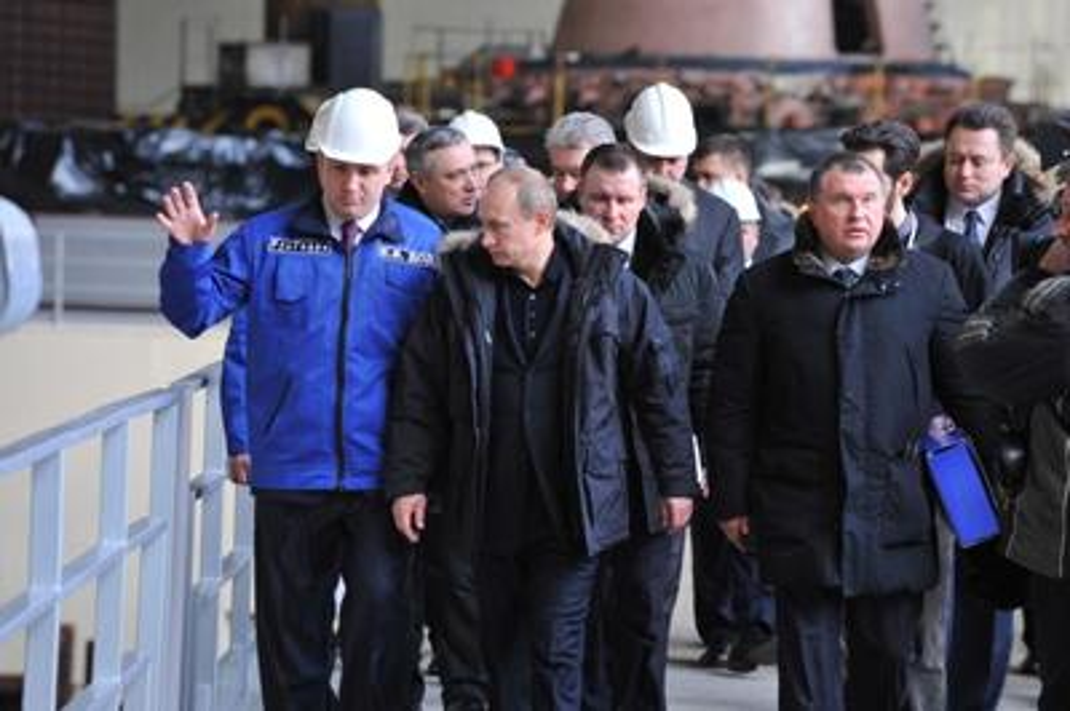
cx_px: 535
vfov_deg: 6.9
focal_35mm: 200
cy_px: 356
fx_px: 5939
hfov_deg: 10.3
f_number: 5.6
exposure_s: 1/125
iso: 800
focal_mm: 200
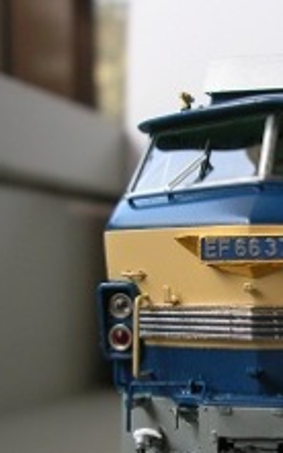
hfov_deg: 15.2
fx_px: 1037
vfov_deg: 24.6
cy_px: 270
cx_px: 287
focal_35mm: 84
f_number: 2.8
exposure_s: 1/97.2
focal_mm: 5.8
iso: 50
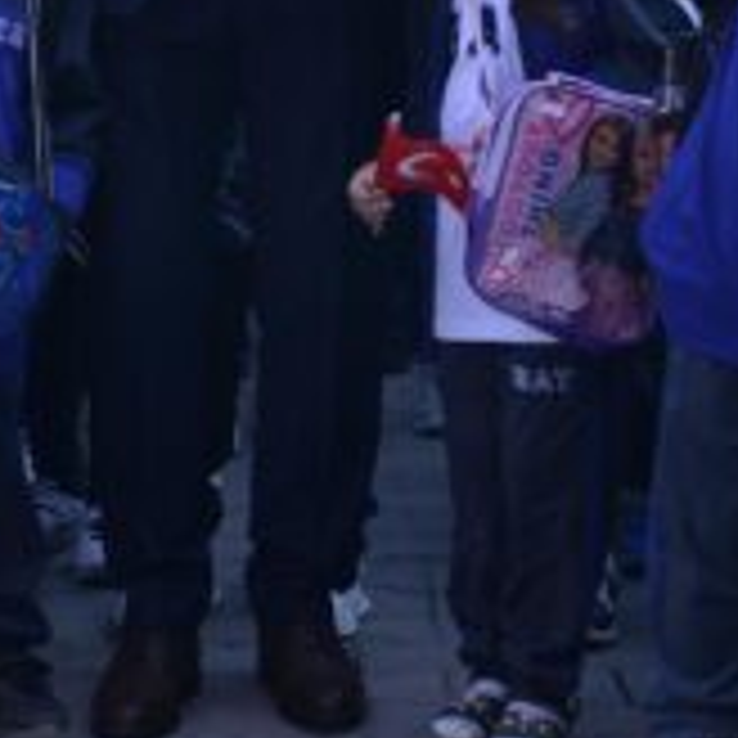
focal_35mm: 170
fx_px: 4100
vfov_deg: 10.2
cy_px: -86
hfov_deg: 10.3
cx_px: 248
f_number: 6.3
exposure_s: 1/200
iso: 640
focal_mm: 52
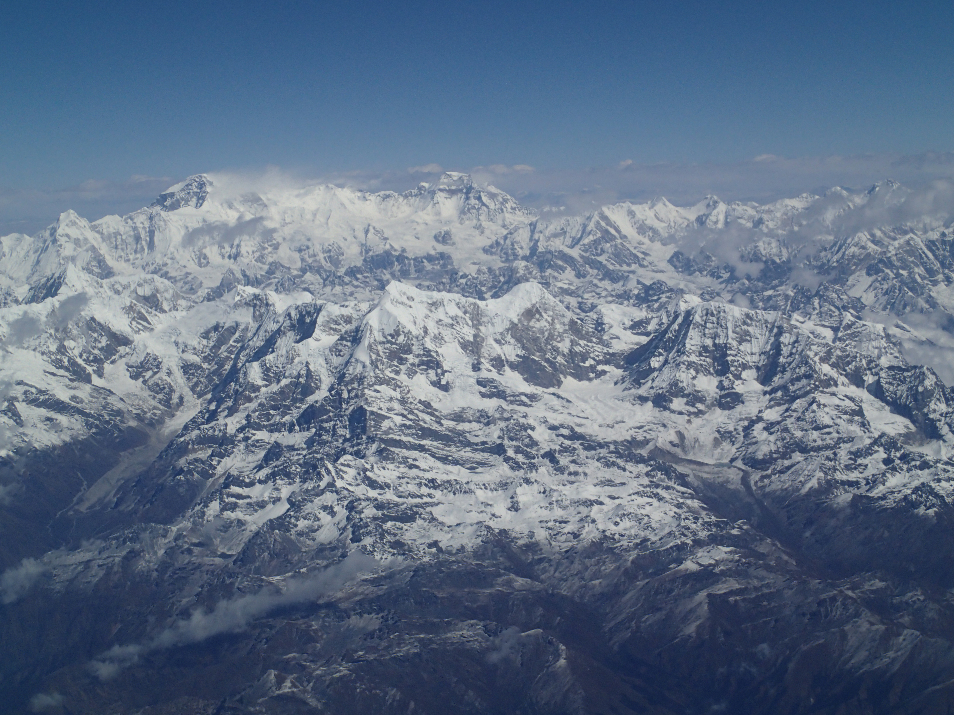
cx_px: 477
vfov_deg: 17.4
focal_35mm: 85
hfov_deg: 23.0
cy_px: 358
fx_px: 2343
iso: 200
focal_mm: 15.41
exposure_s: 1/320
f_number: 18
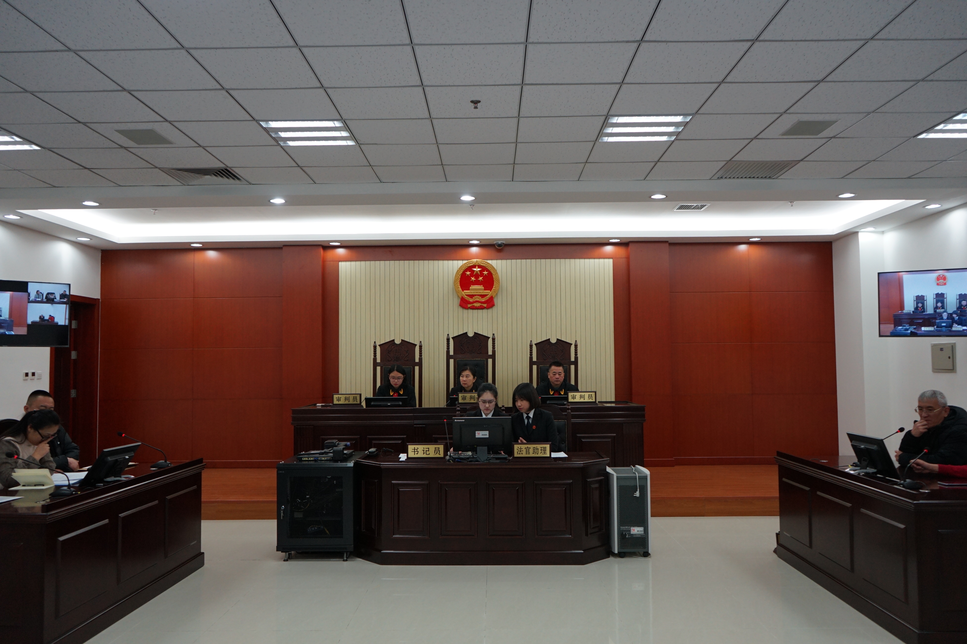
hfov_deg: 65.5
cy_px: 322
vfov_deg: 46.4
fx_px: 752
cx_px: 484
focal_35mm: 28
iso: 1000
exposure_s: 1/160
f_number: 4
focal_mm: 28
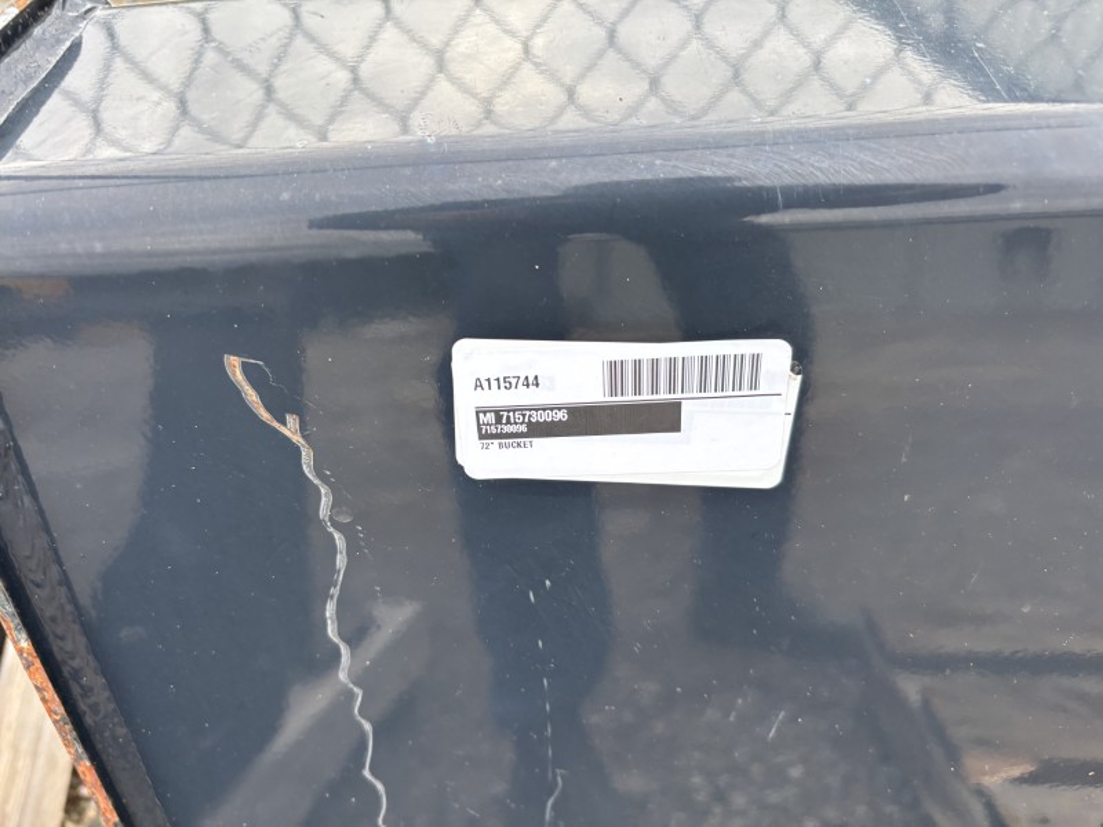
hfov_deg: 67.3
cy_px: 414
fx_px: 828
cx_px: 552
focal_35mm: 26
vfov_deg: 53.1
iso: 64
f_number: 1.6
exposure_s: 1/121
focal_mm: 5.96
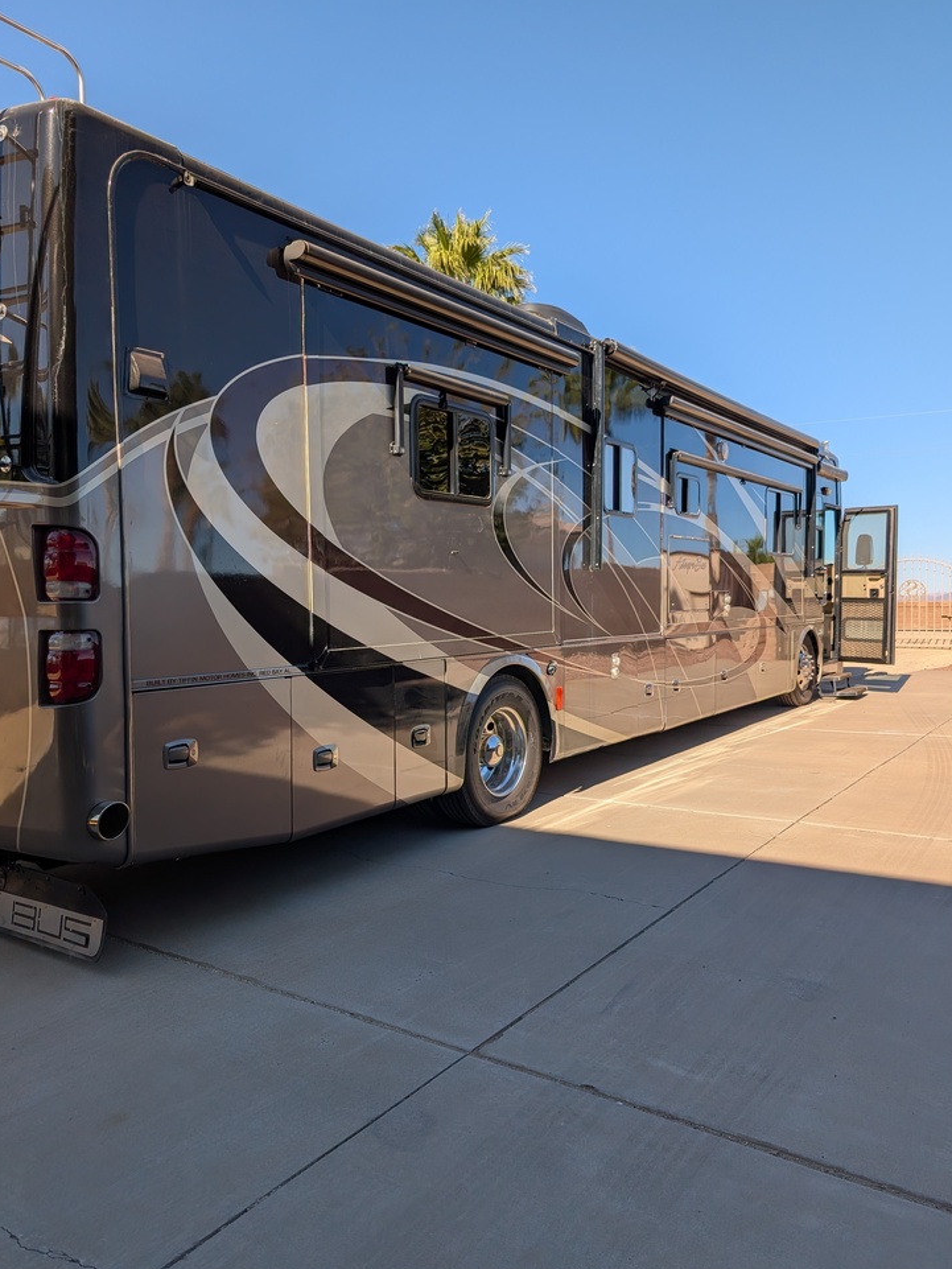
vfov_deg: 69.4
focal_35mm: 25
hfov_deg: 54.9
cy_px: 634
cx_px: 489
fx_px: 917
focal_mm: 6.9
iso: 21
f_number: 1.68
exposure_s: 1/1025
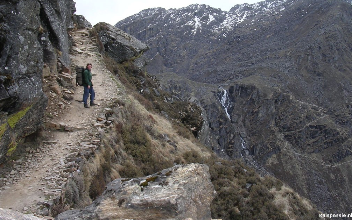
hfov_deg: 48.2
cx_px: 178
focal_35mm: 41
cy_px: 87
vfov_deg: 31.2
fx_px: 393
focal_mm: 5.8
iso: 100
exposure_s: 1/294
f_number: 5.6
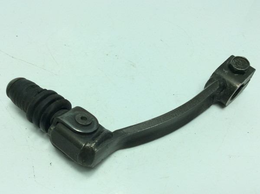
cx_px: 130
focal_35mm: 32
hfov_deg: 56.9
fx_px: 240
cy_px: 97
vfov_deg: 44.0
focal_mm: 3.3
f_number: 2.4
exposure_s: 1/615
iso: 32
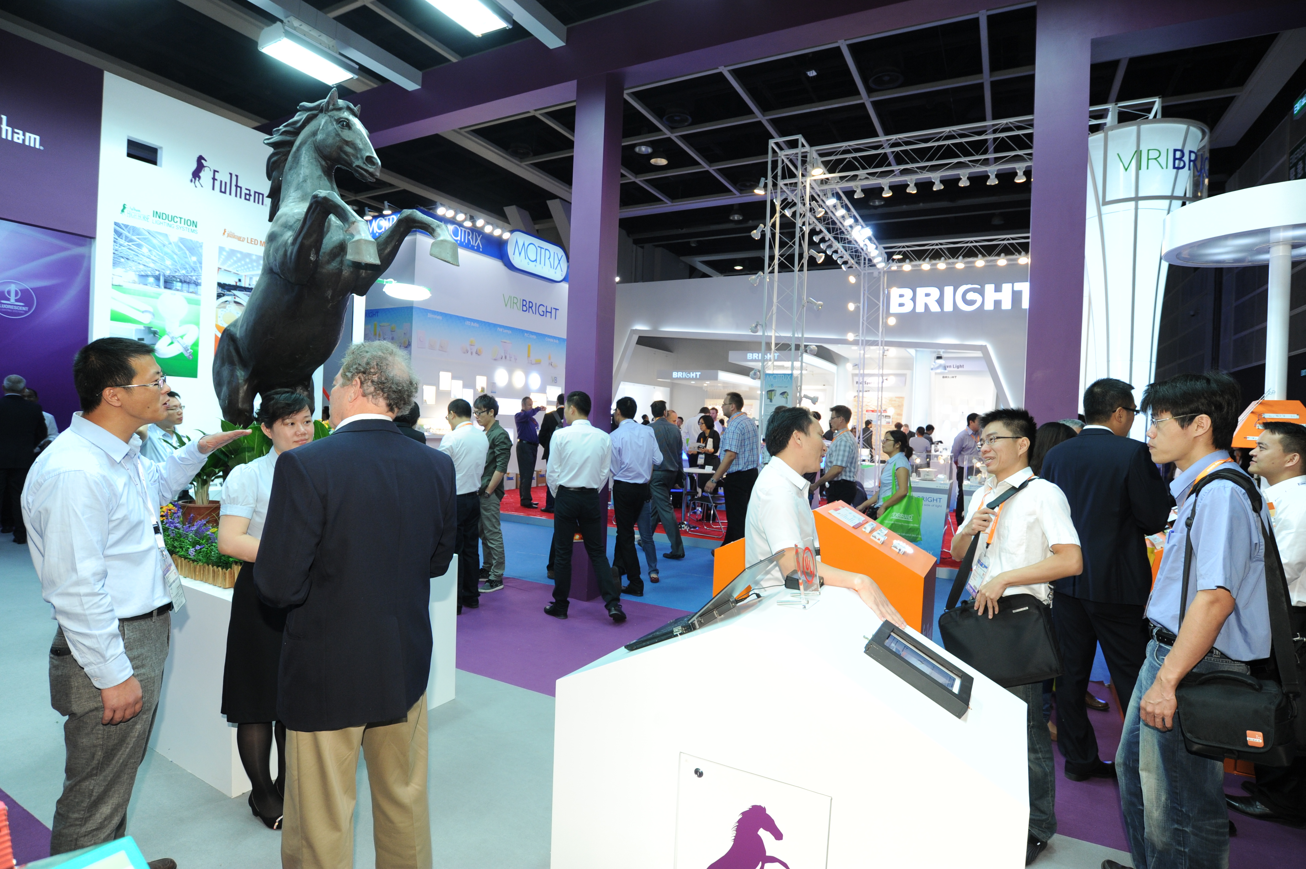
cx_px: 653
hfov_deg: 90.0
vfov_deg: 67.3
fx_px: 653
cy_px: 434
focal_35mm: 18
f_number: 5
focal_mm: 18
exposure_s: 1/200
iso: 1000
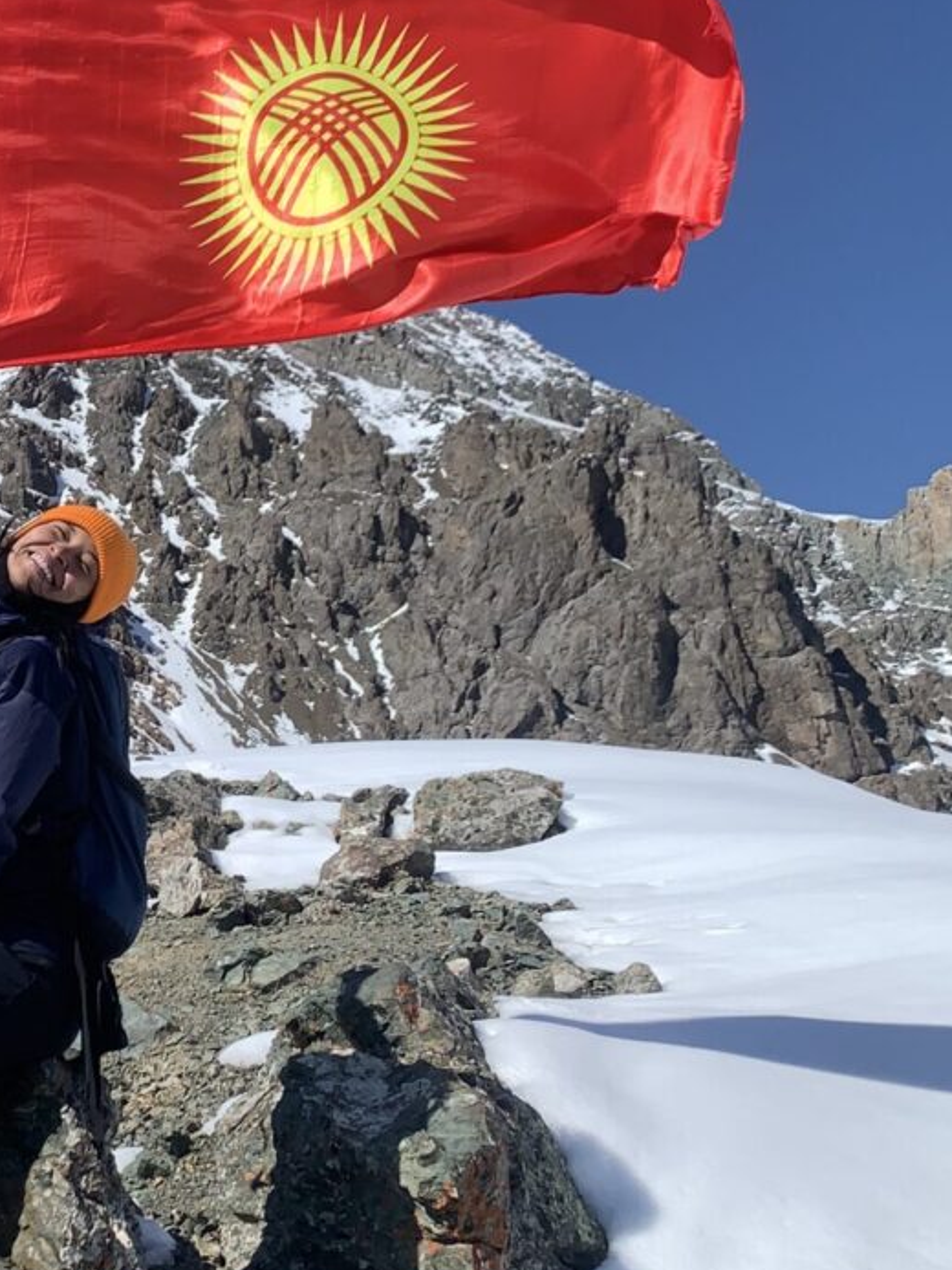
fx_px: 2199
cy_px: 594
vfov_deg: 32.2
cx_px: 4
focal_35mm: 60
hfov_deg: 23.4
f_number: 1.8
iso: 25
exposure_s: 1/2611
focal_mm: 4.25
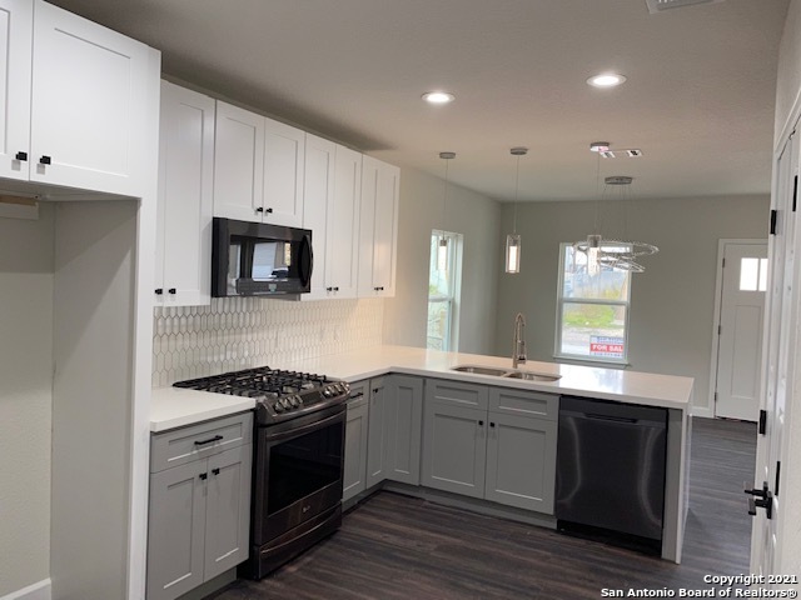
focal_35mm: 26
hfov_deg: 67.3
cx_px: 400
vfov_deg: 53.1
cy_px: 300
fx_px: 602
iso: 80
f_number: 1.8
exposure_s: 1/60
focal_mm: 4.25
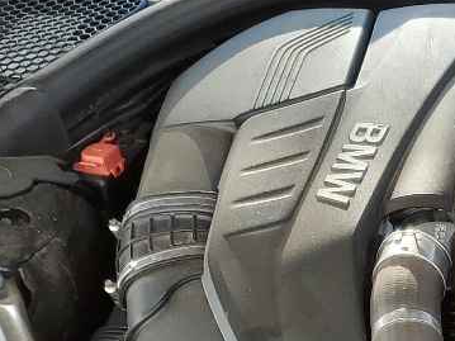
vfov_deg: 12.1
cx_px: 565
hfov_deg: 16.2
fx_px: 1524
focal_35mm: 116
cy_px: 525
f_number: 1.5
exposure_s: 1/526
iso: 50
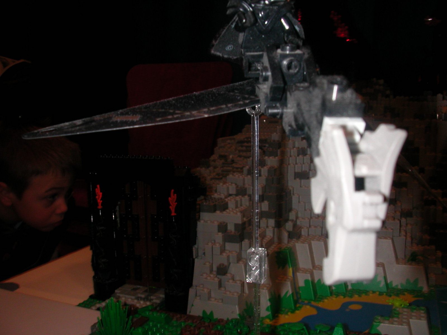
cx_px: 224
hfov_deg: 50.1
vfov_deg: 38.7
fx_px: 478
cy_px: 168
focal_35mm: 37
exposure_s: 1/59.9
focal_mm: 5.6
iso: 100
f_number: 4.5
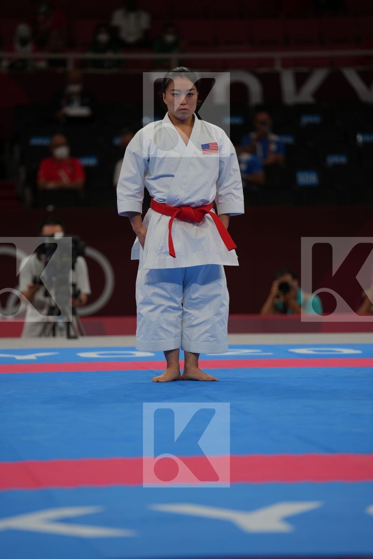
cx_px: 186
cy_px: 280
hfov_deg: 6.9
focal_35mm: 200
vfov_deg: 10.3
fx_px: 3108
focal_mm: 200
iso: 160
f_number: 2.8
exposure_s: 1/500
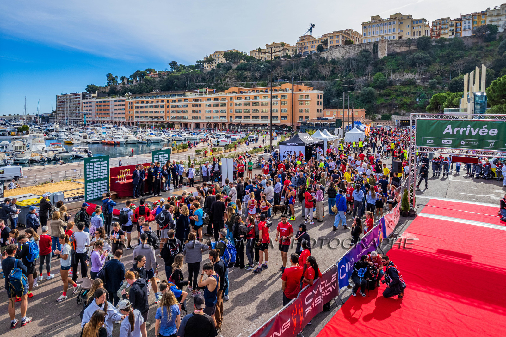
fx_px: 309
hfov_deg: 78.6
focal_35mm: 22
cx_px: 253
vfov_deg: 57.2
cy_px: 168
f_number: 2.8
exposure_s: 1/1600
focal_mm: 8.4
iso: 100
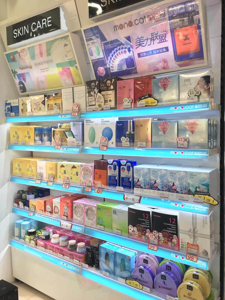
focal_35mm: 29
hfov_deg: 48.2
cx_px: 112
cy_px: 150
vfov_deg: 61.7
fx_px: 251
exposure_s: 1/50
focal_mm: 4.15
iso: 32
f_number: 2.2
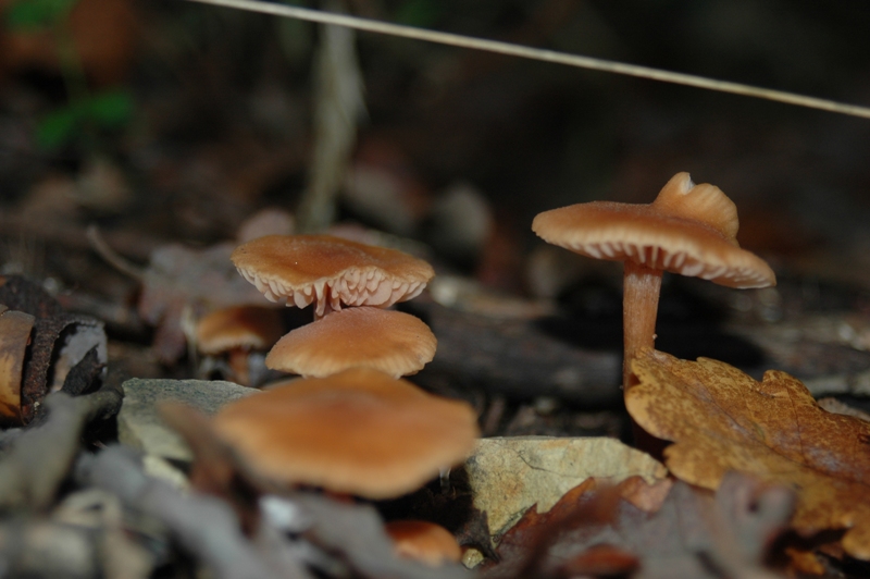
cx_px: 435
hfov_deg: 17.1
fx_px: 2898
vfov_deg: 11.4
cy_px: 290
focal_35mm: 120
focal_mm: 80
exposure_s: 1/60
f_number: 5.6
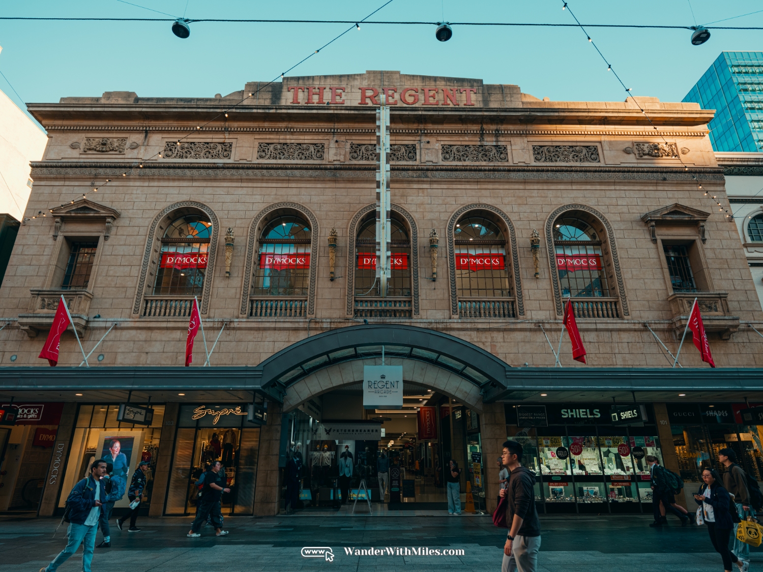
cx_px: 382
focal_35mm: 21
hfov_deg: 79.0
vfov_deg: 63.4
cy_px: 286
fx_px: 463
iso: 320
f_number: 4
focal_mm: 26.3
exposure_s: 1/200
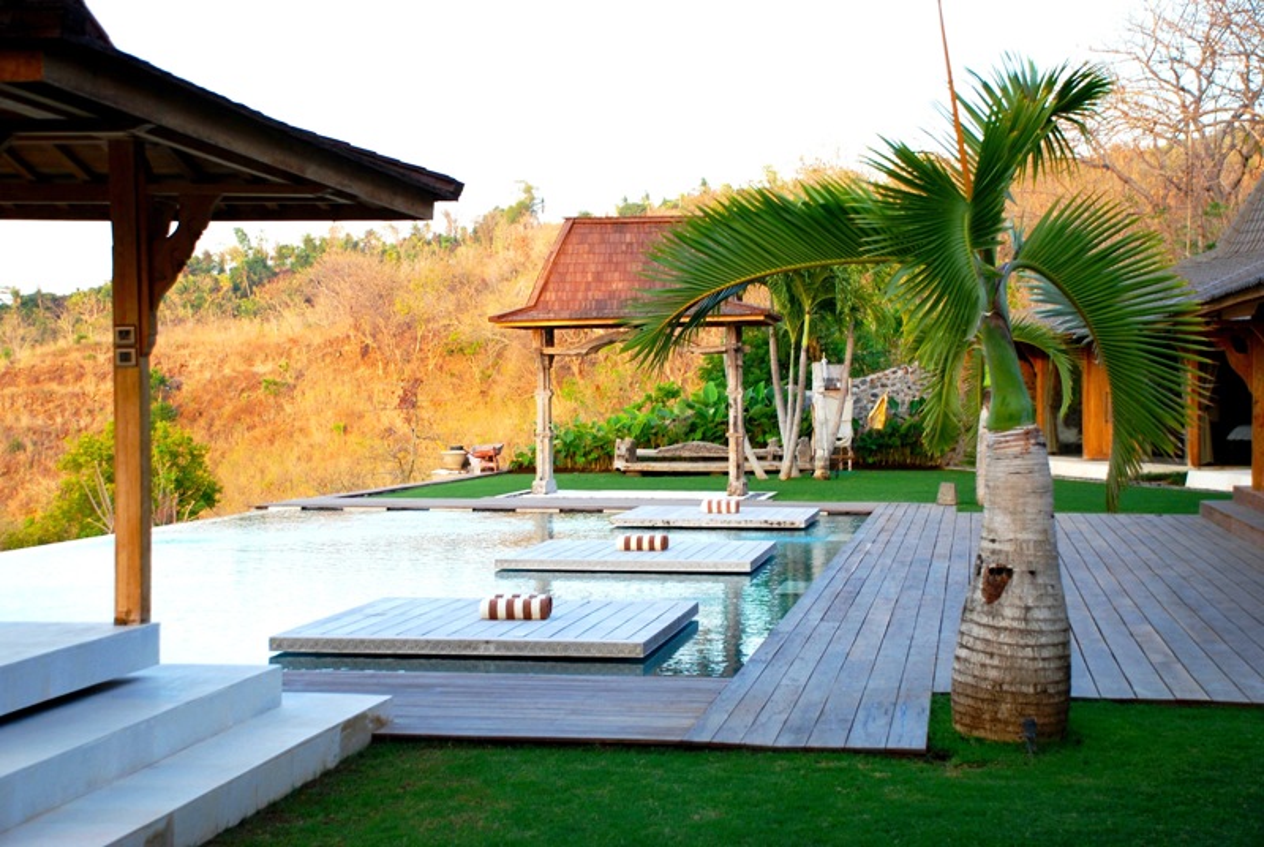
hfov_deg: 35.0
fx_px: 2004
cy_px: 424
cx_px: 632
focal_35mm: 57
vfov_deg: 23.9
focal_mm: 38
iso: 200
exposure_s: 1/100
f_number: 5
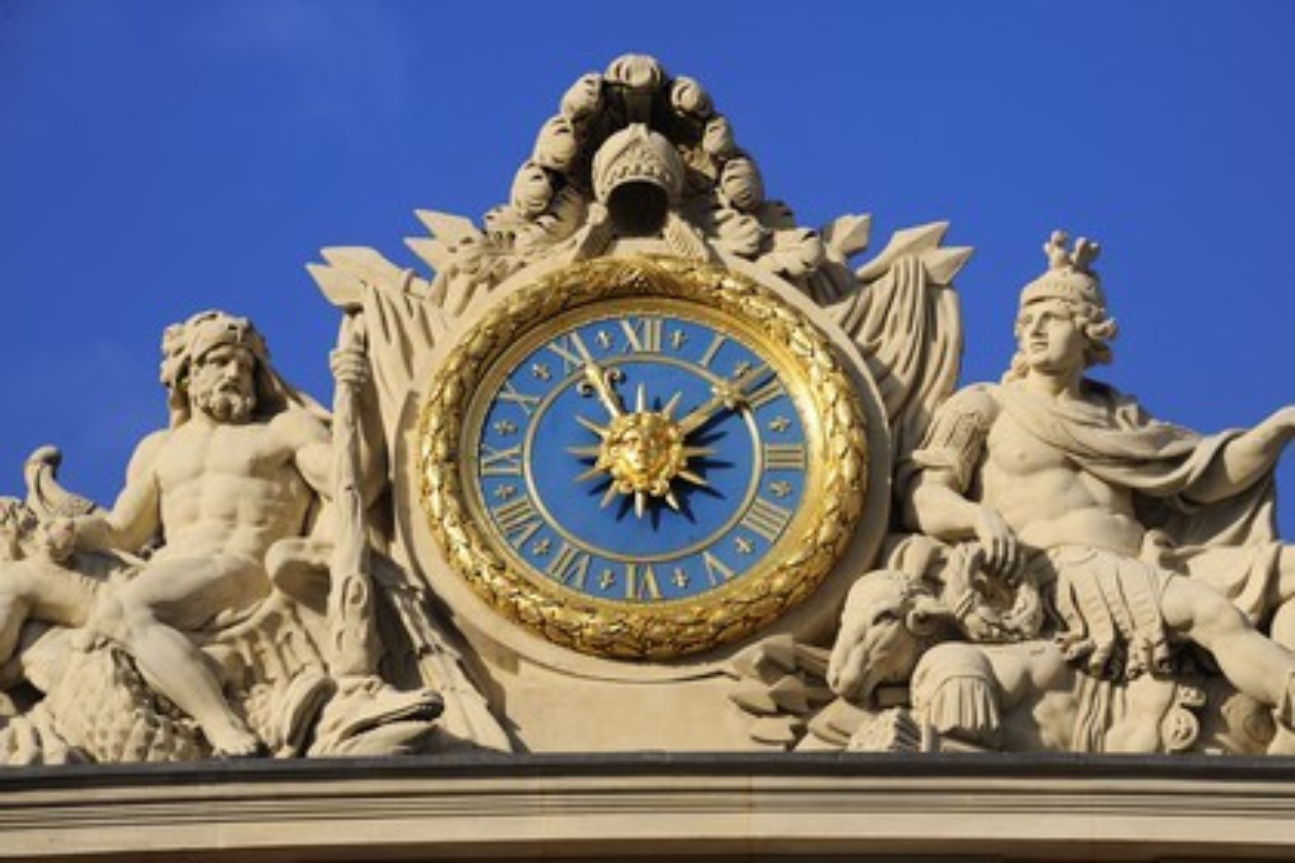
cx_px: 648
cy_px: 432
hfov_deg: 10.3
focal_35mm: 200
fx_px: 7194
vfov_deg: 6.9
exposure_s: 1/400
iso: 200
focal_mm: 200
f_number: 11
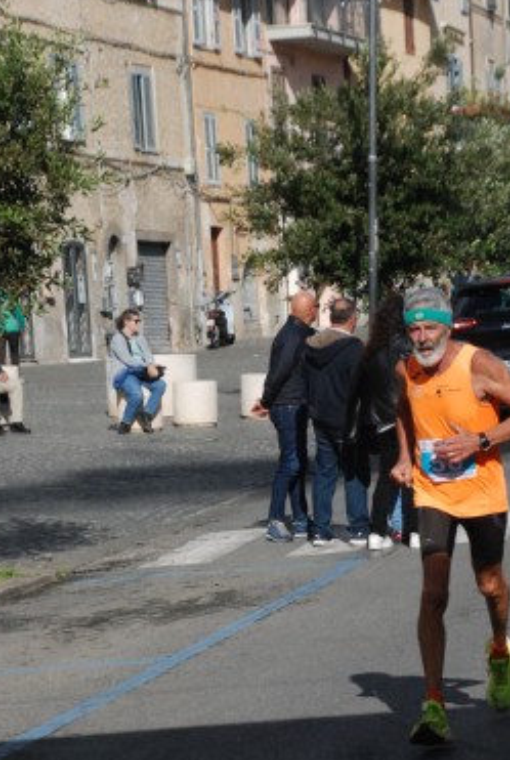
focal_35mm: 160
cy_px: 602
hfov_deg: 8.6
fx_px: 3384
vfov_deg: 12.8
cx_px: 355
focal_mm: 66
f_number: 9
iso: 1000
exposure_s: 1/2000
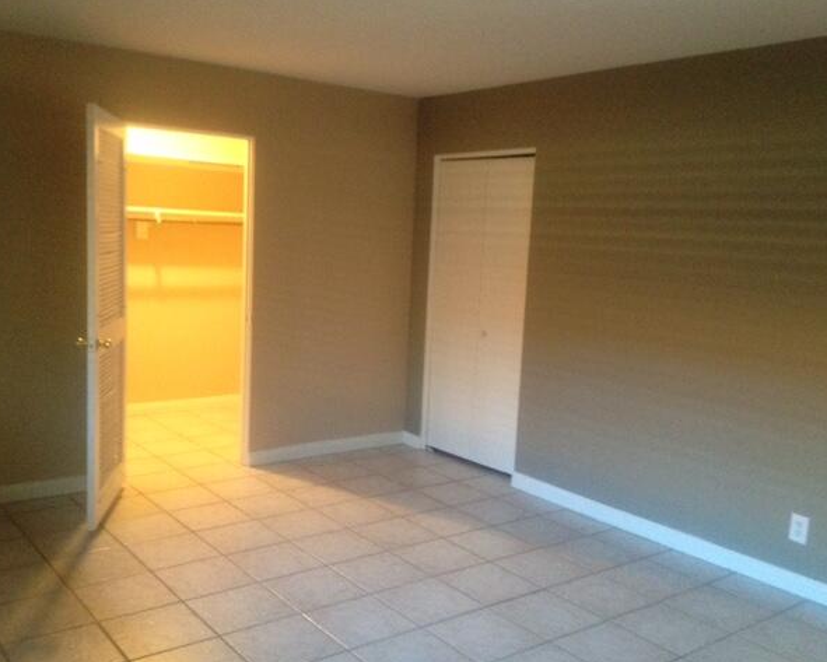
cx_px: 390
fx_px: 906
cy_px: 330
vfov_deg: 40.1
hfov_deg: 49.1
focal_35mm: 37
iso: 400
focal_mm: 4.28
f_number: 2.4
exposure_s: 1/17
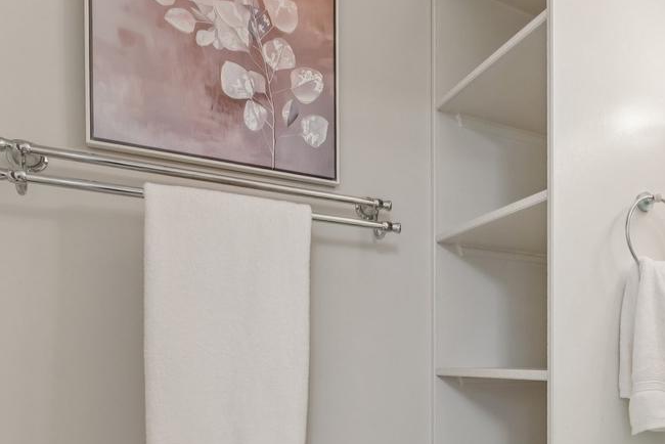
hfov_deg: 53.3
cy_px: 374
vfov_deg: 40.1
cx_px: 589
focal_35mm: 31
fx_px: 573
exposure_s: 1/2
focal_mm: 14
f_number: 8
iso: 200
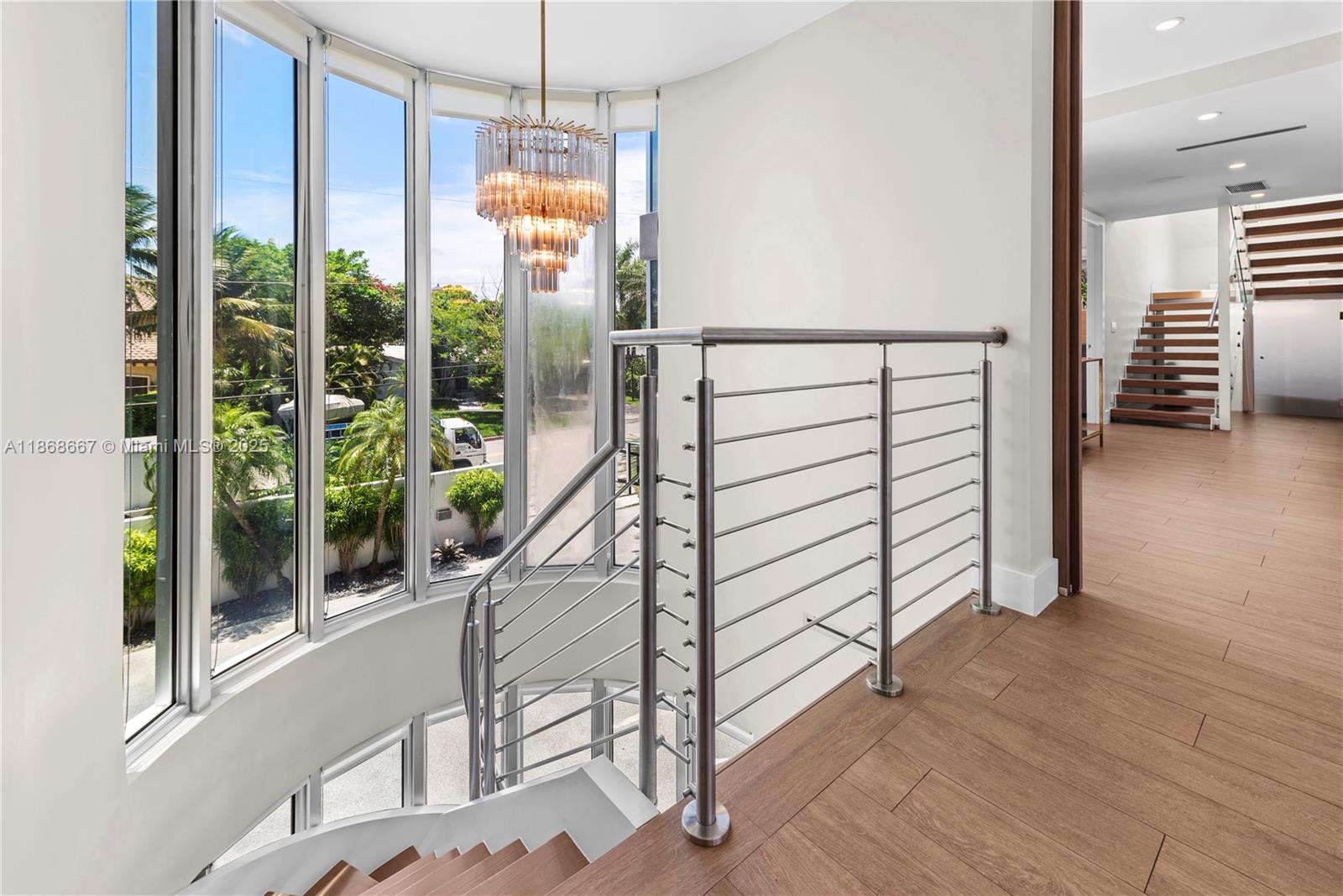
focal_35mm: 14
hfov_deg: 104.2
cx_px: 672
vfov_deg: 81.2
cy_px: 448
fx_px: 522
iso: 100
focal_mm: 14
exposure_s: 1/60
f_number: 8
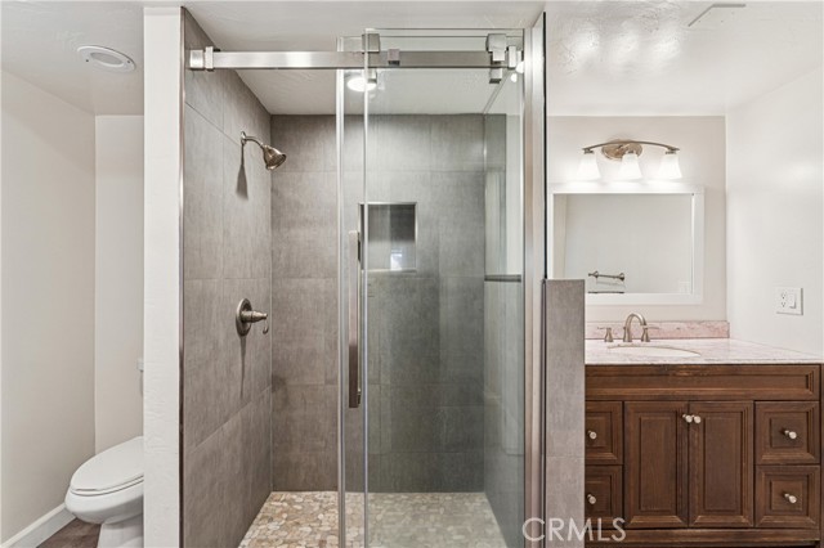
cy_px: 274
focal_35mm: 17
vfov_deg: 69.4
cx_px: 412
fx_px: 396
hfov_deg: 92.3
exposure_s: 1
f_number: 13
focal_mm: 17.3
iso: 100
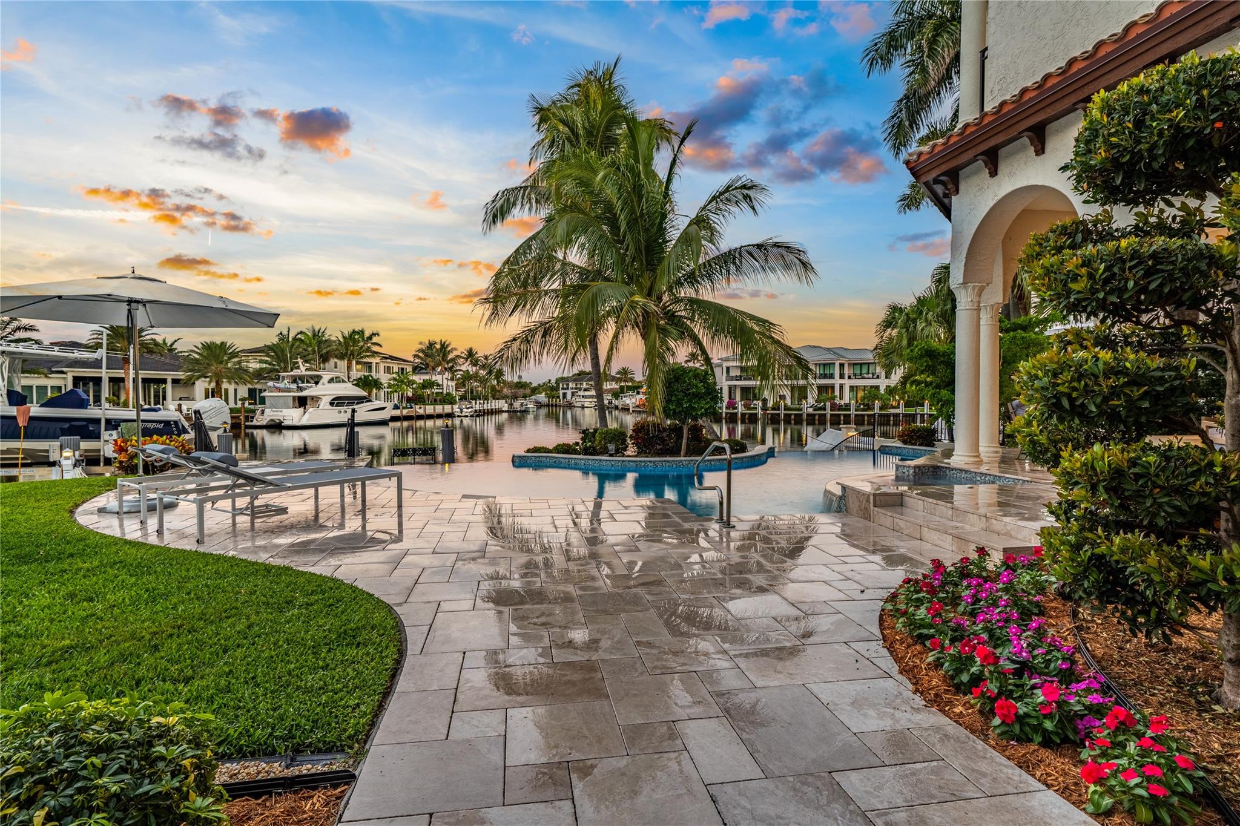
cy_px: 413
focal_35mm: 18
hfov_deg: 90.0
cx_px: 620
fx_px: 620
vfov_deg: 67.4
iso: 200
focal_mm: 18
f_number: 9
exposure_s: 1/30
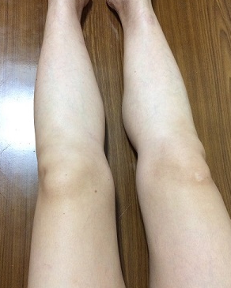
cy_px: 147
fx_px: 265
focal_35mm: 31
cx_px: 115
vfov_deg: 57.2
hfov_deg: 47.1
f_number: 2.2
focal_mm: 4.15
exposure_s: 1/30
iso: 250
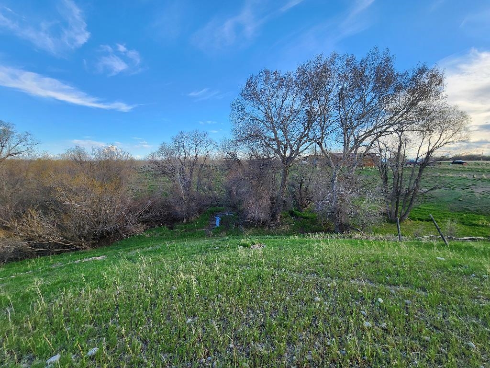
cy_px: 184
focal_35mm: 13
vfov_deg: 89.9
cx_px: 245
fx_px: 184
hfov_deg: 106.2
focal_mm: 2.2
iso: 50
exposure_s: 1/557
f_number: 2.2
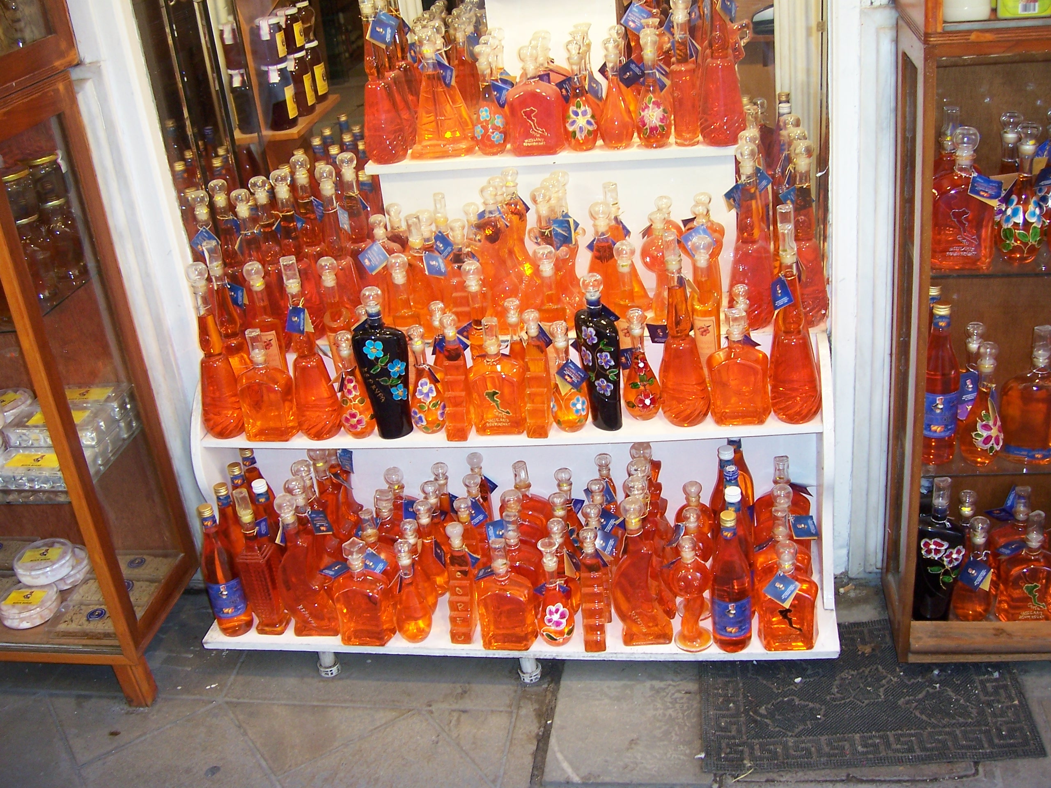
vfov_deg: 39.7
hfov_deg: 51.4
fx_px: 1093
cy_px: 394
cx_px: 526
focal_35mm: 36
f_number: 3
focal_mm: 6
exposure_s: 1/90
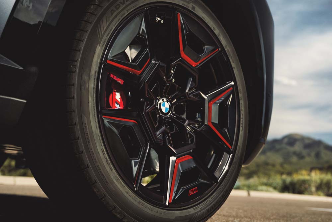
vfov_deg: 26.5
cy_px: 111
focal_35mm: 51
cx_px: 166
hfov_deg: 38.9
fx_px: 470
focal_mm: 51
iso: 100
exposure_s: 1/320
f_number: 4.5
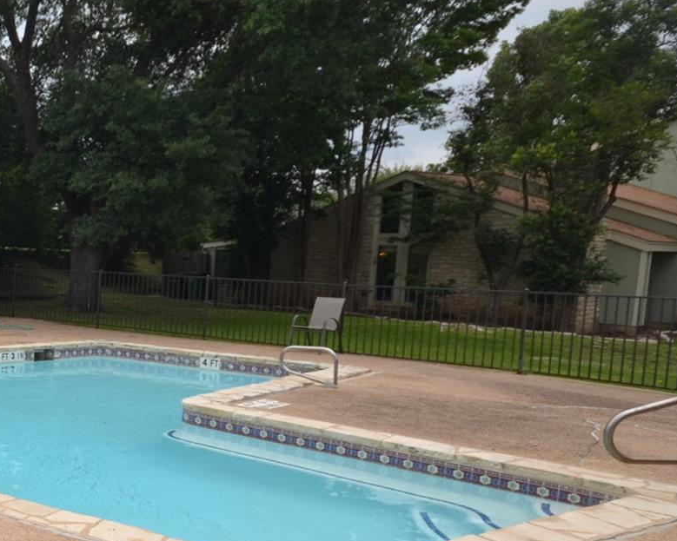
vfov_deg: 40.0
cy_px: 320
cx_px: -130
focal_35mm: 37
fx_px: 741
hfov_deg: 37.5
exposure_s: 1/200
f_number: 8
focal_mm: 10
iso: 100
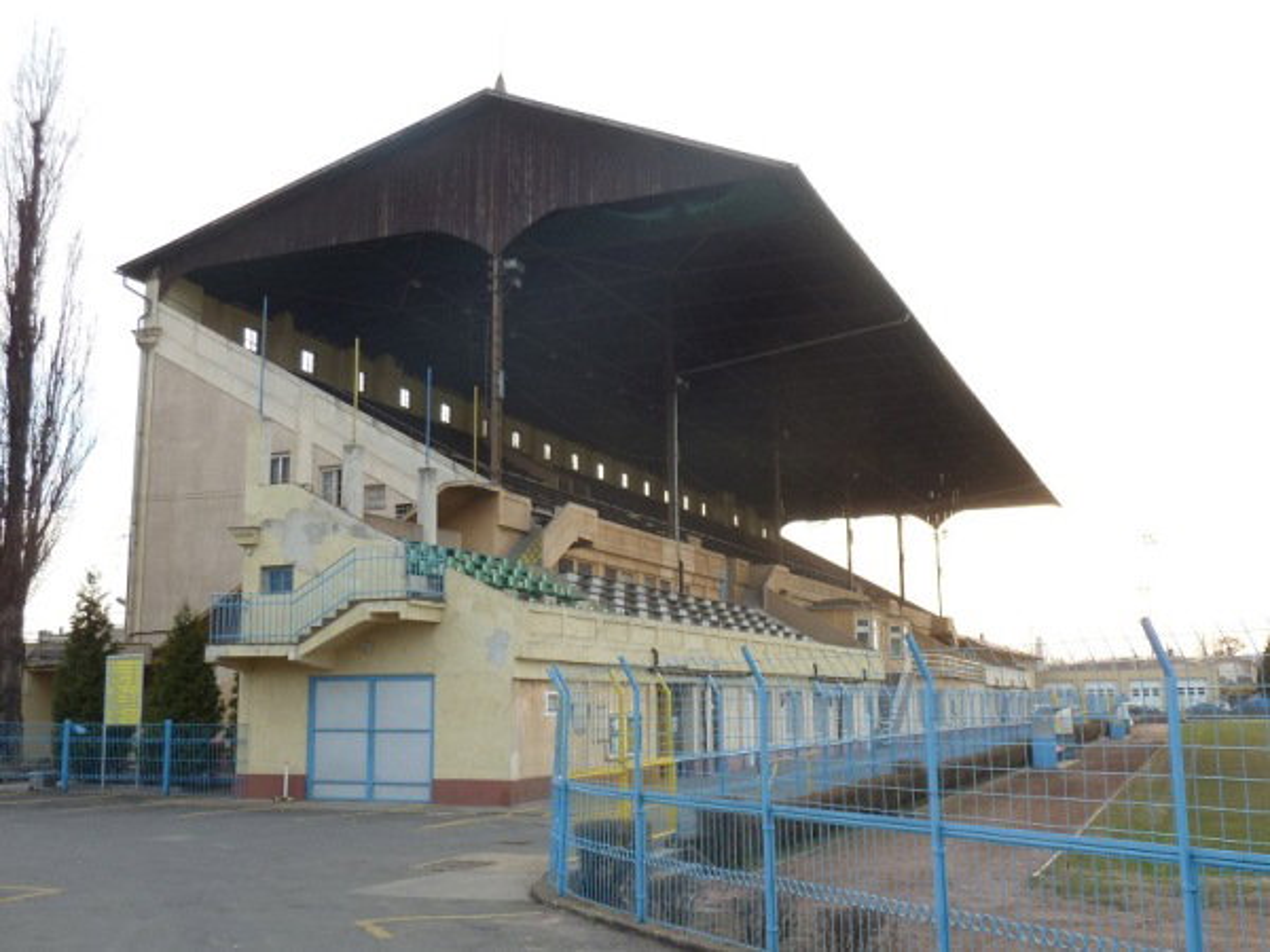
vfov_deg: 38.7
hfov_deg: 50.1
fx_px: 1357
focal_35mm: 37
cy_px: 476
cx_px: 635
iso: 80
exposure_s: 1/60
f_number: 3.6
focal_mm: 6.1
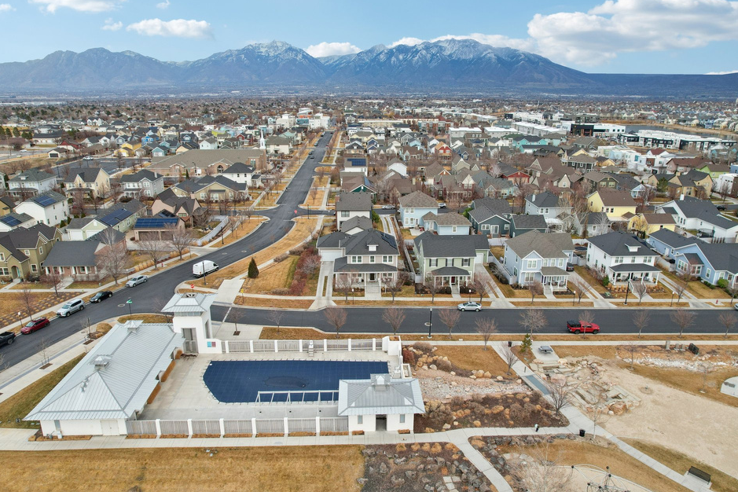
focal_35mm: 24
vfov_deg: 53.1
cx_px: 376
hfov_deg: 73.7
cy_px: 240
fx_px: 492
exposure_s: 1/25
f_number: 2.8
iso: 100
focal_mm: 8.4
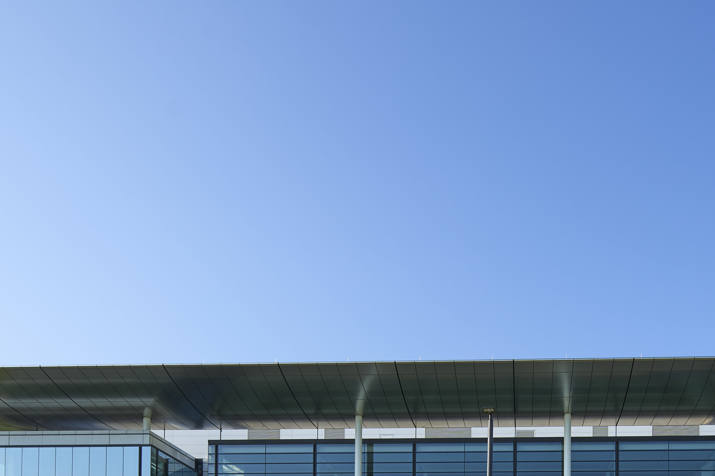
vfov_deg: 38.1
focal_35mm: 34
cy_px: 347
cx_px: 499
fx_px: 675
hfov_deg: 54.2
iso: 100
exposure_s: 1/250
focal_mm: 17
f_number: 8
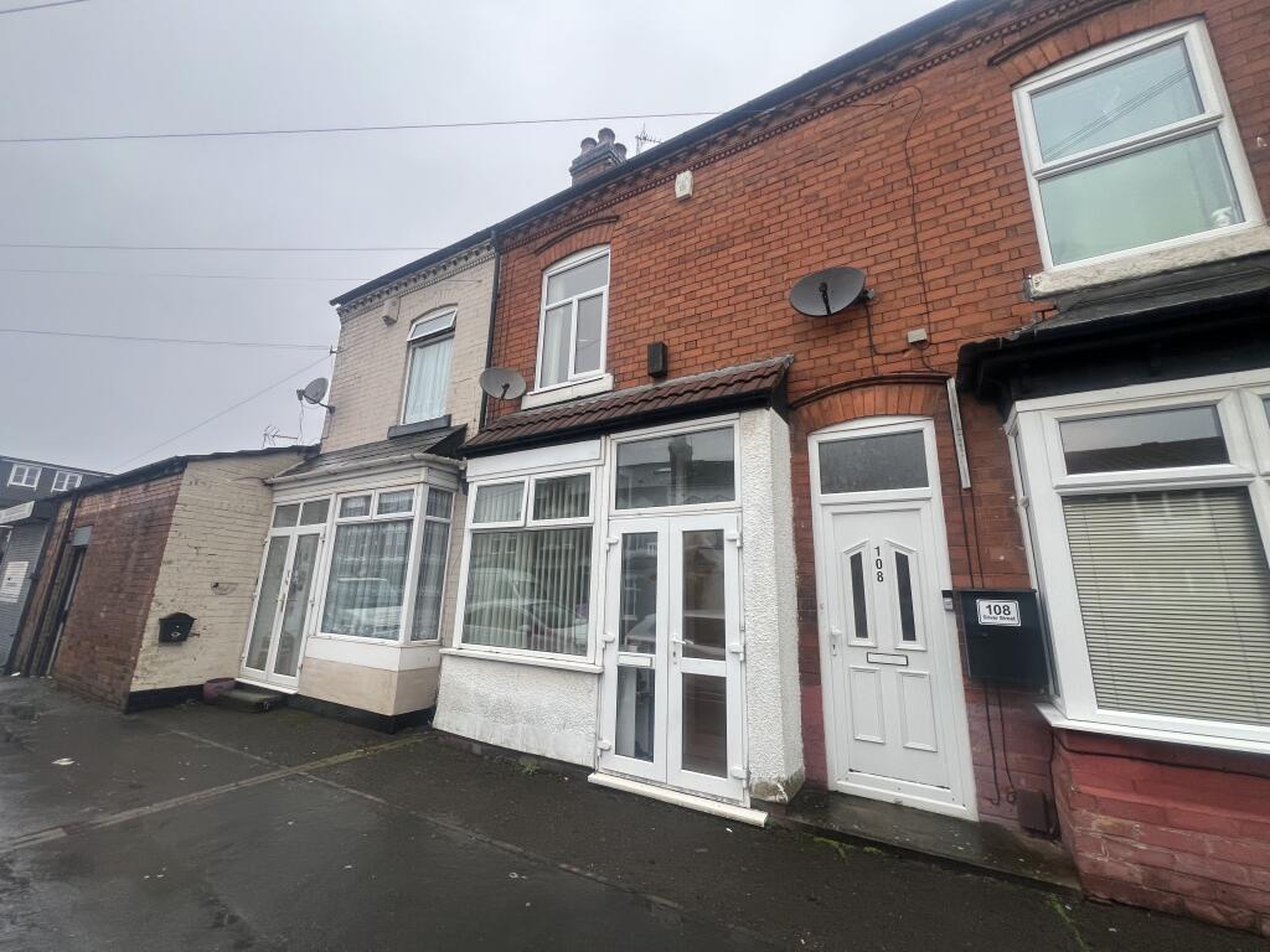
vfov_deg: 89.9
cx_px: 635
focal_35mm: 13
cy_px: 476
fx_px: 477
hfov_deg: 106.2
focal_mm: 1.57
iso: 80
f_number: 1.8
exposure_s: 1/99
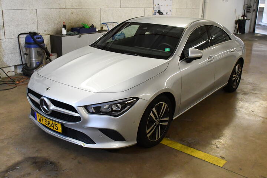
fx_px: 267
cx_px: 134
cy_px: 89
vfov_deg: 36.9
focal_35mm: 36
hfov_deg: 53.1
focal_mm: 18
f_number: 8
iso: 10000
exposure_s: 1/250
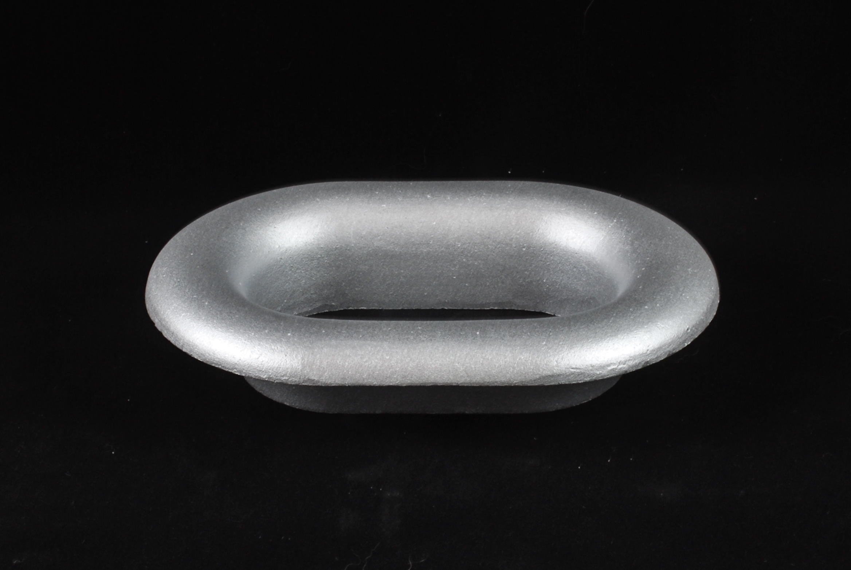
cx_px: 426
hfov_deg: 41.1
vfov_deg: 28.2
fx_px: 1136
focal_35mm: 48
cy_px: 285
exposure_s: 1
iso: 100
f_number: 22
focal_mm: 32
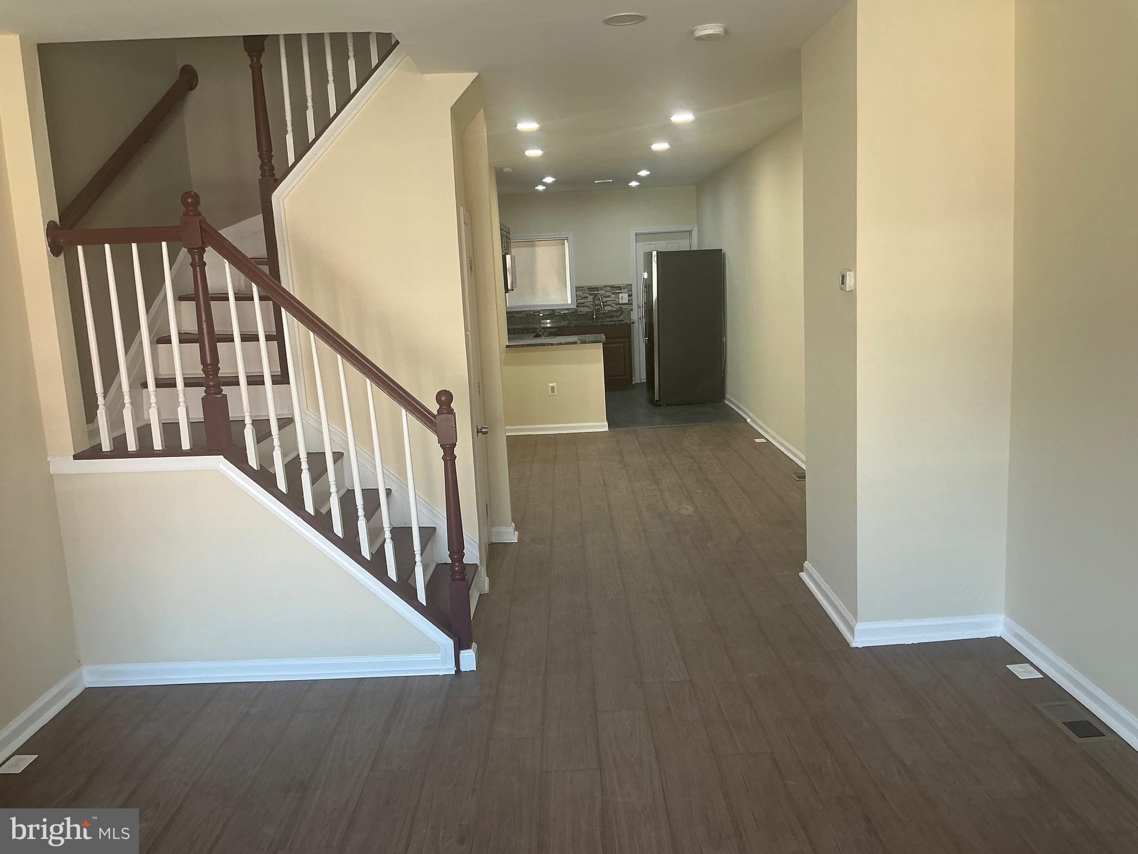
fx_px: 920
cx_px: 569
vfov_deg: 49.7
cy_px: 427
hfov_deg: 63.4
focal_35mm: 28
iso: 50
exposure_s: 1/60
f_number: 1.8
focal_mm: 3
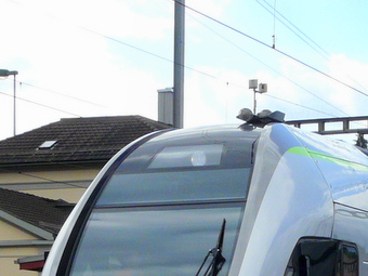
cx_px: 326
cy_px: 354
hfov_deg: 16.9
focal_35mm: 115
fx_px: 1223
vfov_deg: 12.5
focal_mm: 6.4
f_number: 5.6
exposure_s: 1/320
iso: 100
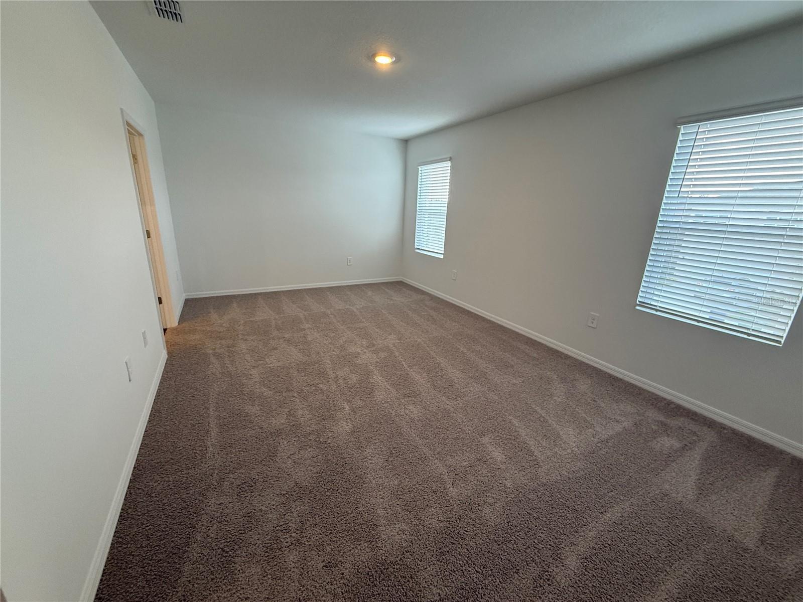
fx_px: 325
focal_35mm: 14
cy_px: 301
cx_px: 402
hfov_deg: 102.1
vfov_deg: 85.7
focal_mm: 2.22
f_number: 2.2
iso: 250
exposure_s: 1/120
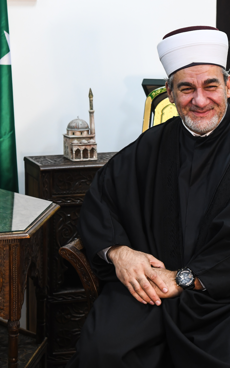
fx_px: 832
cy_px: 175
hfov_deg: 15.7
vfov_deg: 24.9
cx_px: 173
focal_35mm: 83
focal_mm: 48
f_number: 4
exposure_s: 1/60
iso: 1000
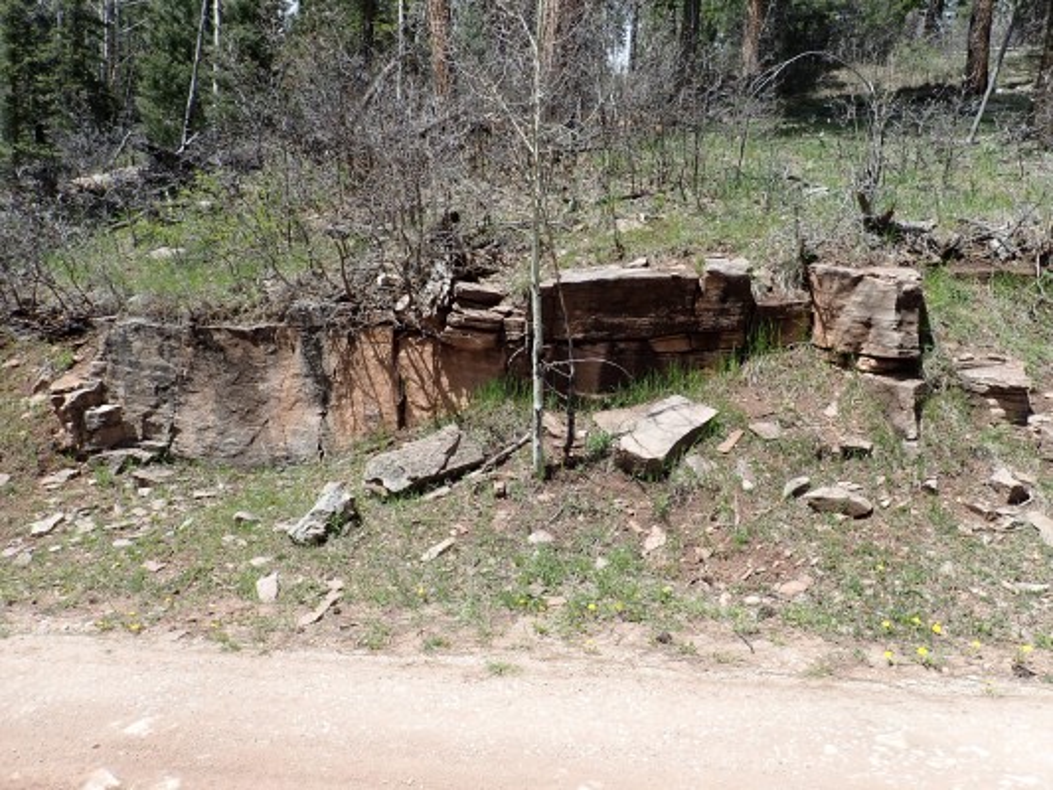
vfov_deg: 54.9
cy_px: 395
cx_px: 526
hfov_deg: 69.4
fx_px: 761
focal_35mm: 25
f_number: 2.8
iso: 100
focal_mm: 4.5
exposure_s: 1/1000
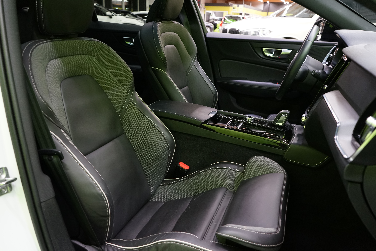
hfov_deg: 60.3
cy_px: 126
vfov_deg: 42.3
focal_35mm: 31
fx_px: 324
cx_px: 188
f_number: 5.6
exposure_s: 1/20
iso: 2500
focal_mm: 31
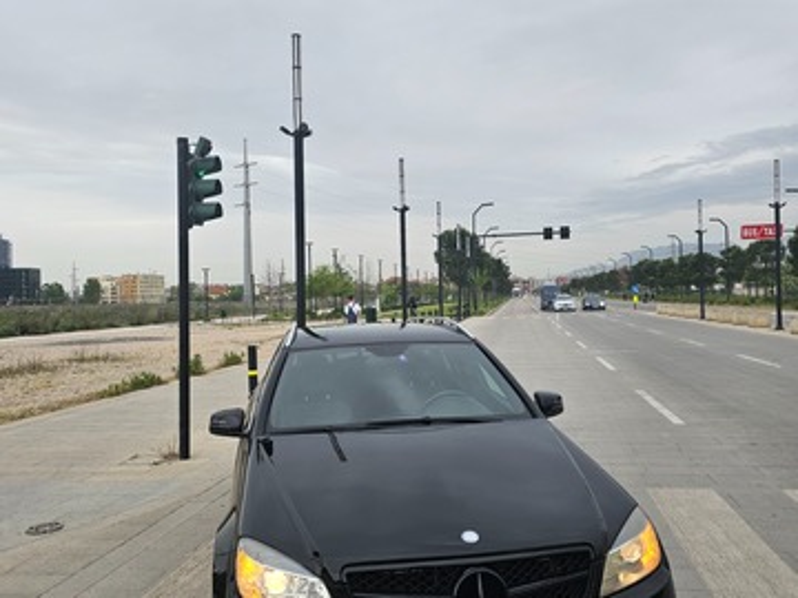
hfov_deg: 73.9
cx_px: 399
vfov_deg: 58.9
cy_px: 299
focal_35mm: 23
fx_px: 530
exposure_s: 1/719
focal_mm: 6.3
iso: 40
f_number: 1.7
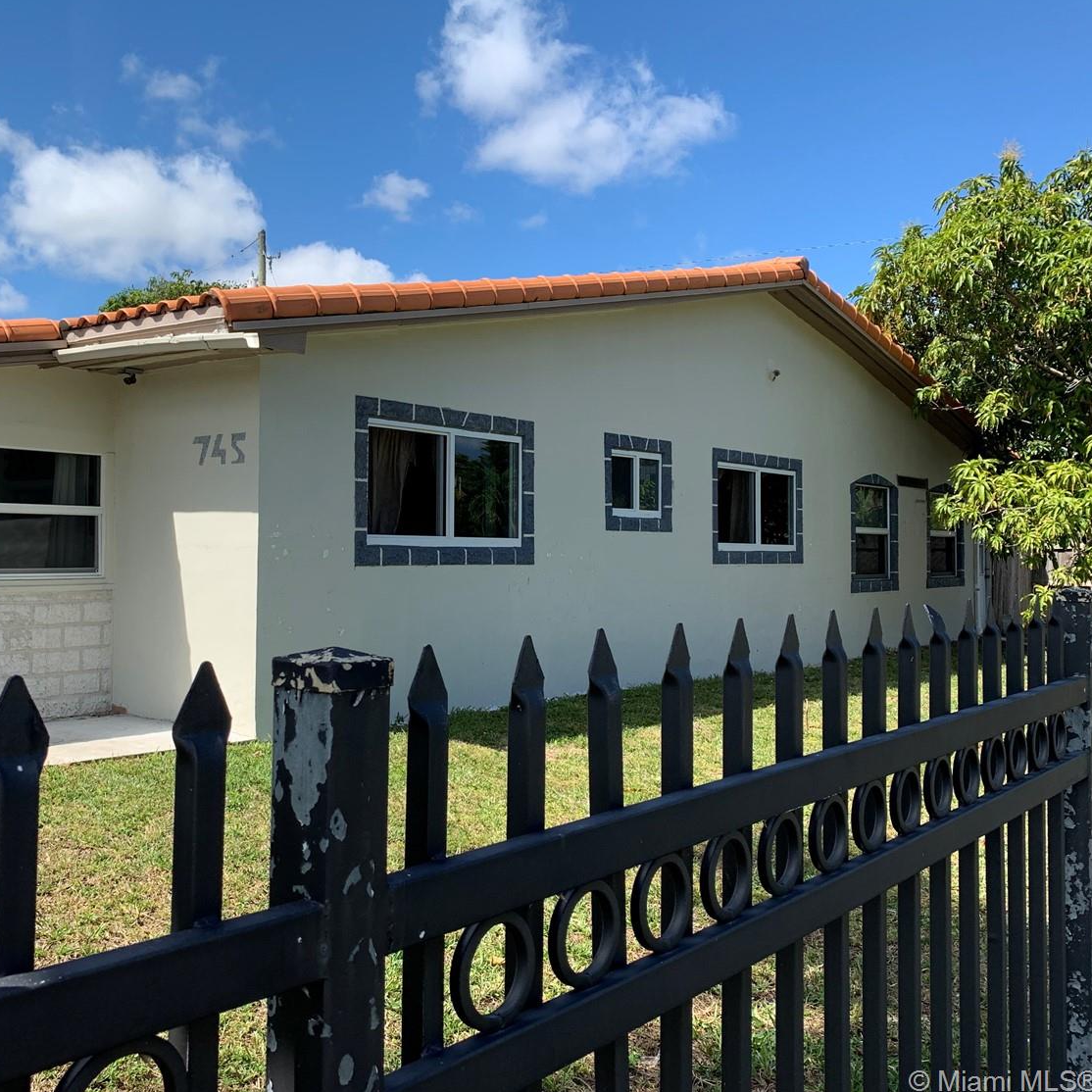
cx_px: 443
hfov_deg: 49.5
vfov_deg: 49.7
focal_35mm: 33
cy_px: 514
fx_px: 1178
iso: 25
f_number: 1.8
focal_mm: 4.25
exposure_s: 1/1610
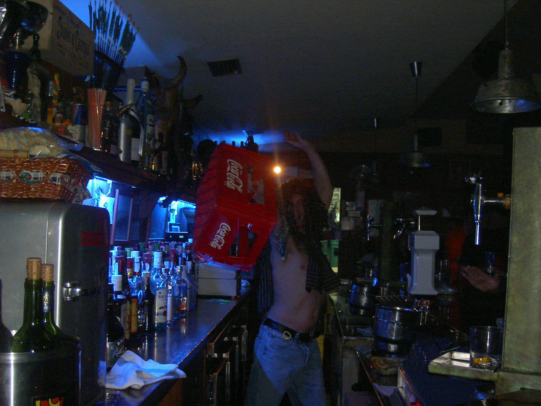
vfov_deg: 36.8
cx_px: 270
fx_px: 610
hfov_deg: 47.9
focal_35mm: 39
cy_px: 203
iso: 100
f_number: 2.8
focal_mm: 8
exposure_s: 1/59.5
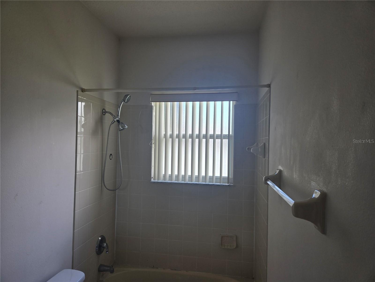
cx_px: 188
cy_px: 141
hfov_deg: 73.9
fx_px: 249
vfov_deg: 58.9
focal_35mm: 23
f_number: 1.8
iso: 40
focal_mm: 5.4
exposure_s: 1/180
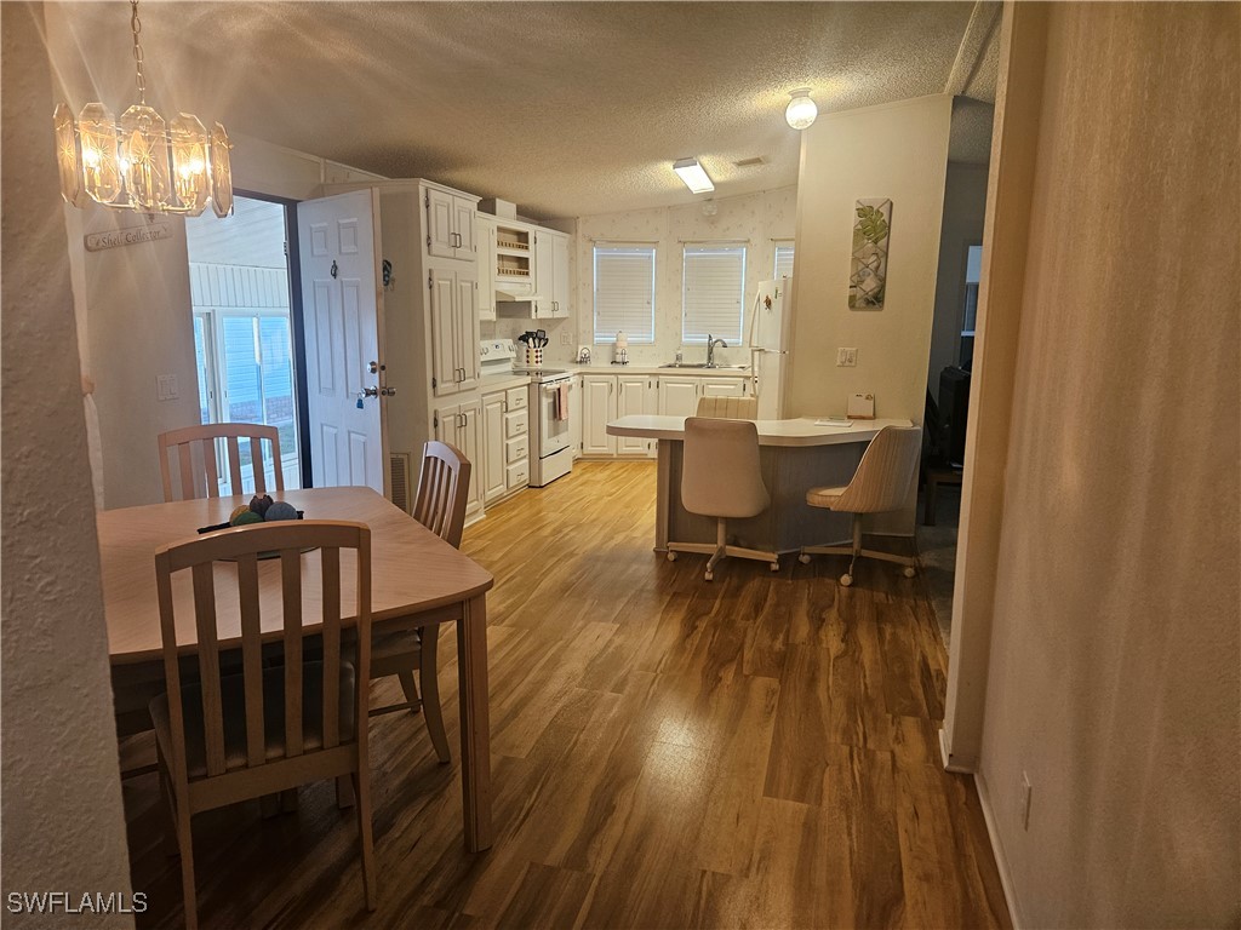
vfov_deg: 58.9
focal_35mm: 23
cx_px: 620
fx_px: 825
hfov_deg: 73.9
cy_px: 465
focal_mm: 5.4
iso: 320
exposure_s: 1/120
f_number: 1.8
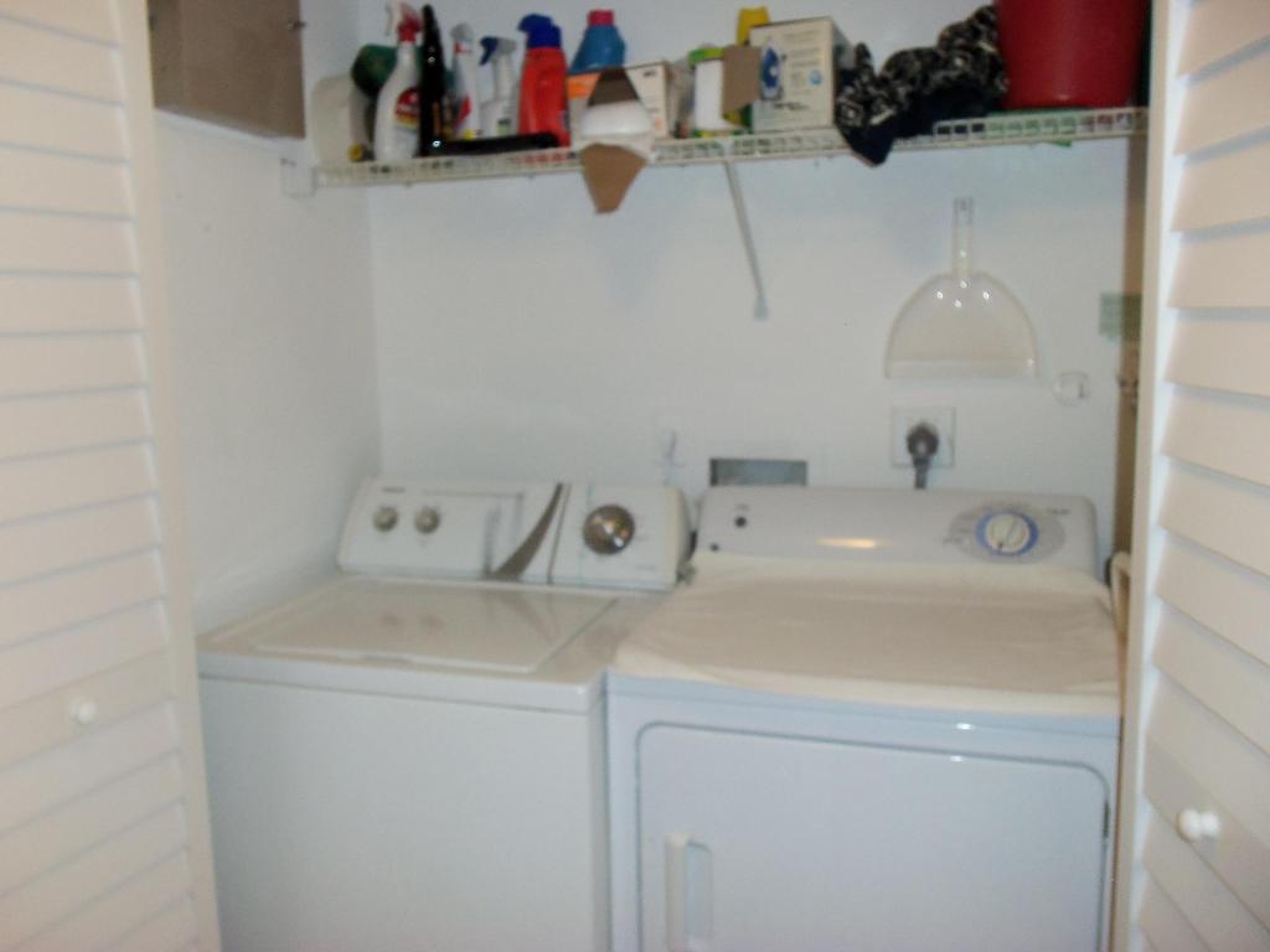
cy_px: 476
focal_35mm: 29
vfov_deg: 48.2
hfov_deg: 61.7
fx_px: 1064
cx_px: 635
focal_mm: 5.2
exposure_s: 1/30
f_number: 3.4
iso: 100
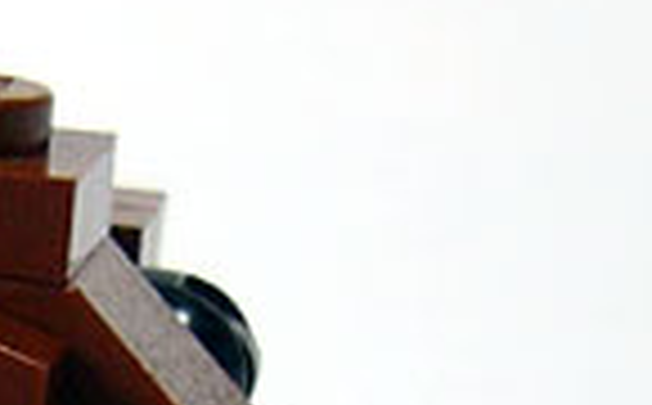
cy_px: 657
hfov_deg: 12.3
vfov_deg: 7.8
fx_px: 2909
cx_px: -238
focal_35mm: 164
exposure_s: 1/15
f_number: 2.8
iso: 150
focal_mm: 5.8
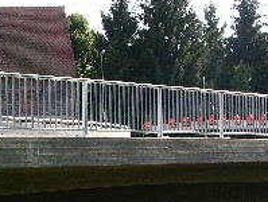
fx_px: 799
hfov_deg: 18.6
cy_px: 191
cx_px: 11
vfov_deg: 14.2
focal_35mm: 103
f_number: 6.3
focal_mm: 8.9
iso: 50
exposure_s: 1/79.6
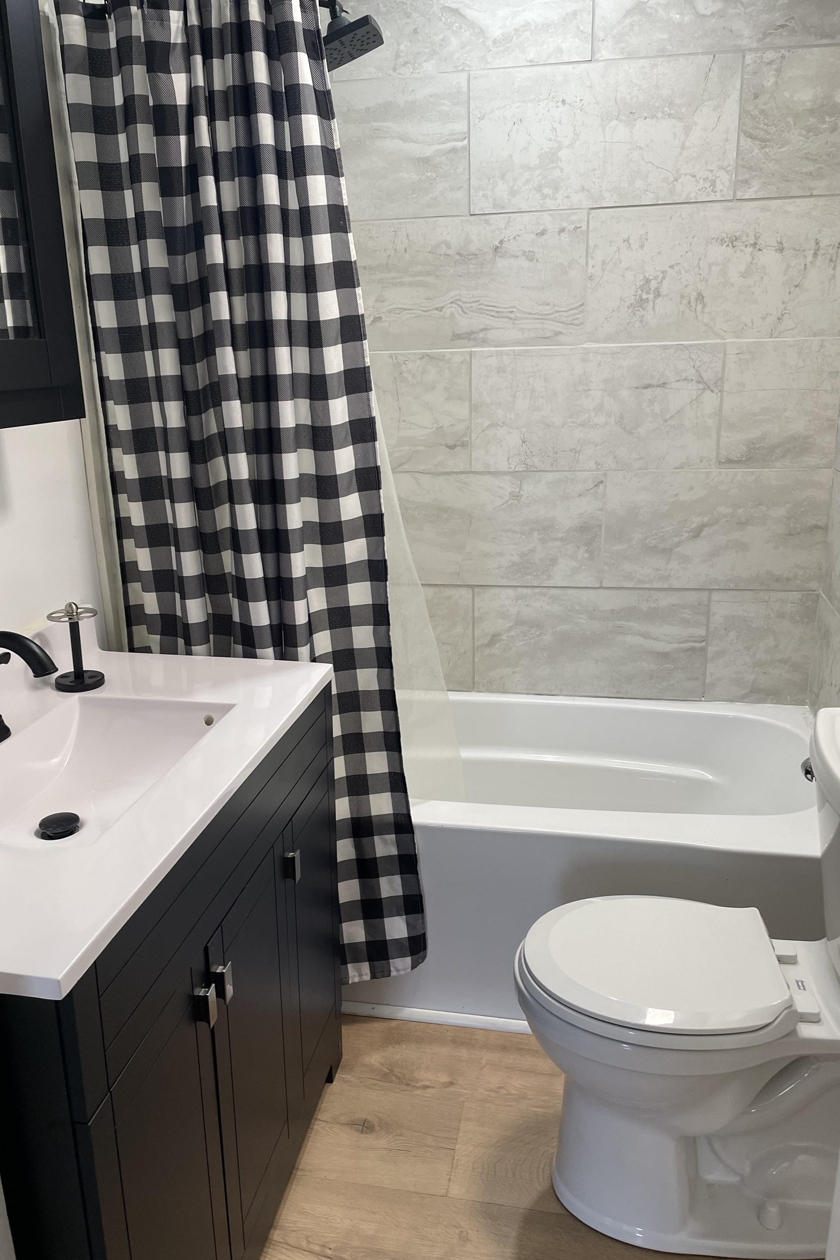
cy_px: 649
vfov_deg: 65.5
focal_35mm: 28
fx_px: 980
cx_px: 396
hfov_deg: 46.4
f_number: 1.6
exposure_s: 1/60
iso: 64
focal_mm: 4.2
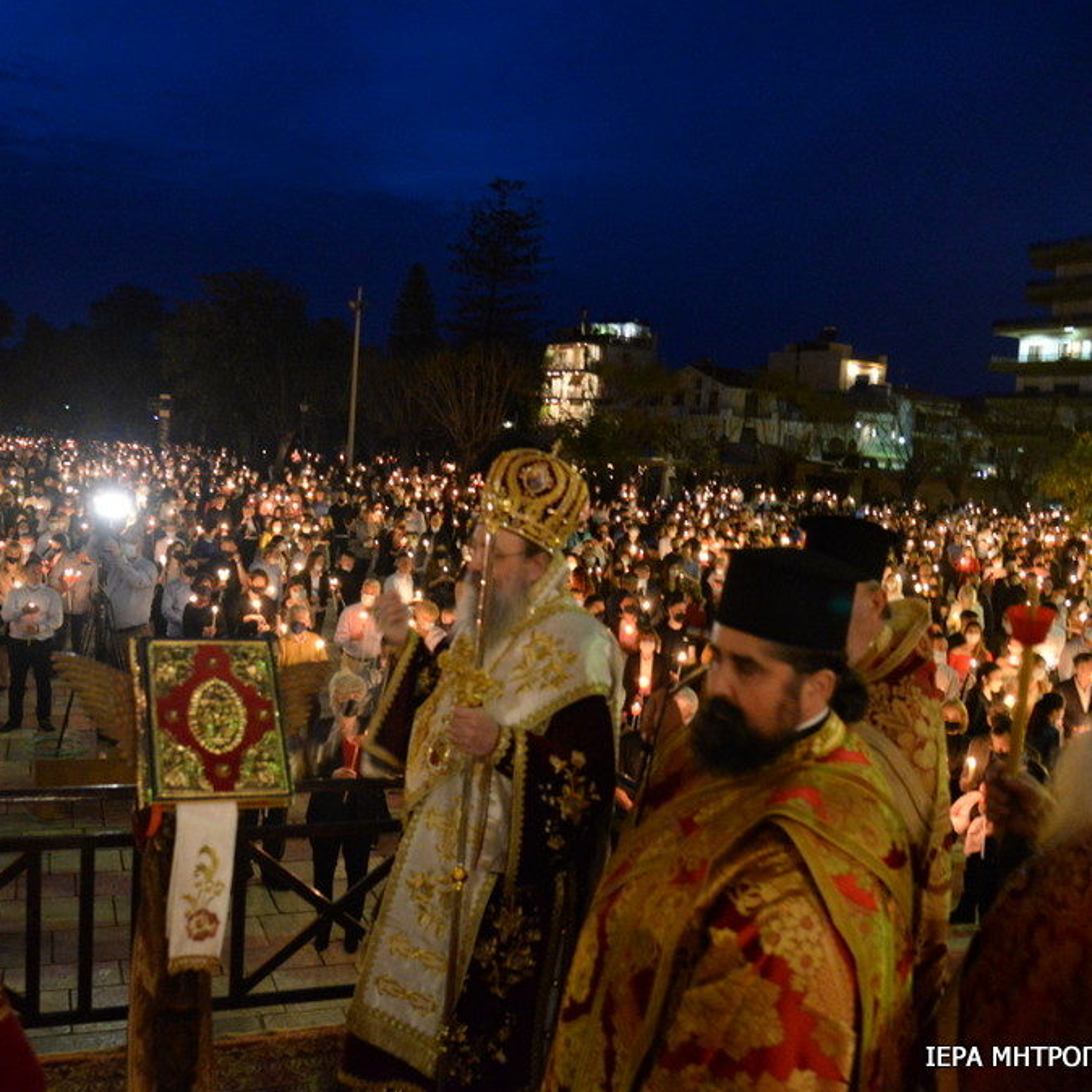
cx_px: 484
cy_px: 552
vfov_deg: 52.5
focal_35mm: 31
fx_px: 1106
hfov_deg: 52.4
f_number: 4
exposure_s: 1/20
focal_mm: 24
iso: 6400
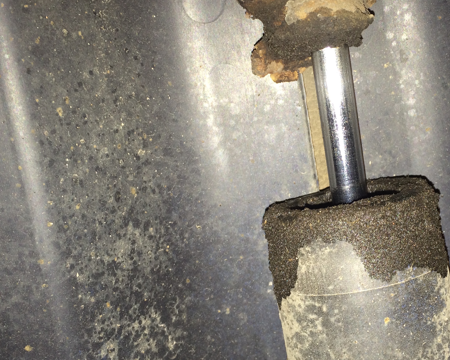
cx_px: 285
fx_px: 639
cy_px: 195
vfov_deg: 31.4
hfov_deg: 38.5
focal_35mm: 48
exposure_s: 1/25
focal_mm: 4.15
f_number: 2.2
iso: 40
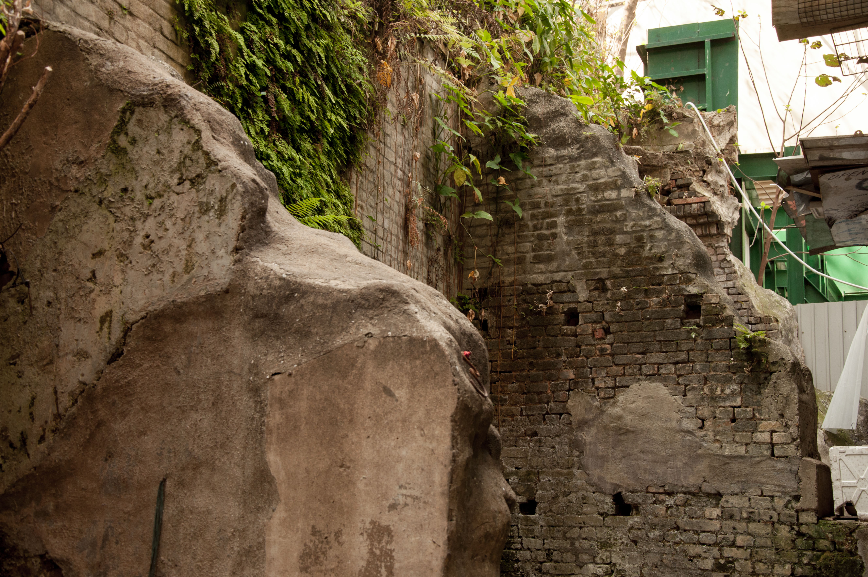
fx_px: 1264
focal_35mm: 52
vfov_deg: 25.7
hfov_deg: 37.9
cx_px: 434
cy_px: 288
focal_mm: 35
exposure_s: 1/80
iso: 100
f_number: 6.3
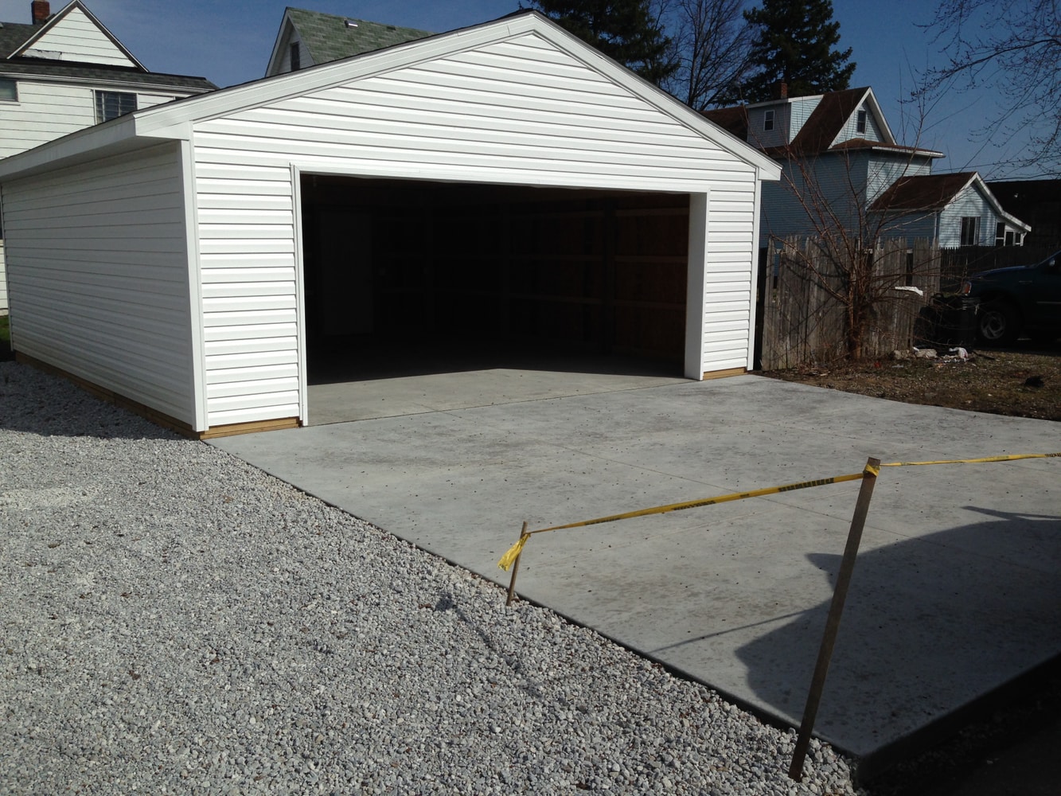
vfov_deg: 43.0
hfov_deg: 55.3
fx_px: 1012
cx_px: 530
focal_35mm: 33
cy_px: 398
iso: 50
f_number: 2.4
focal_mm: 4.12
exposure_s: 1/4525
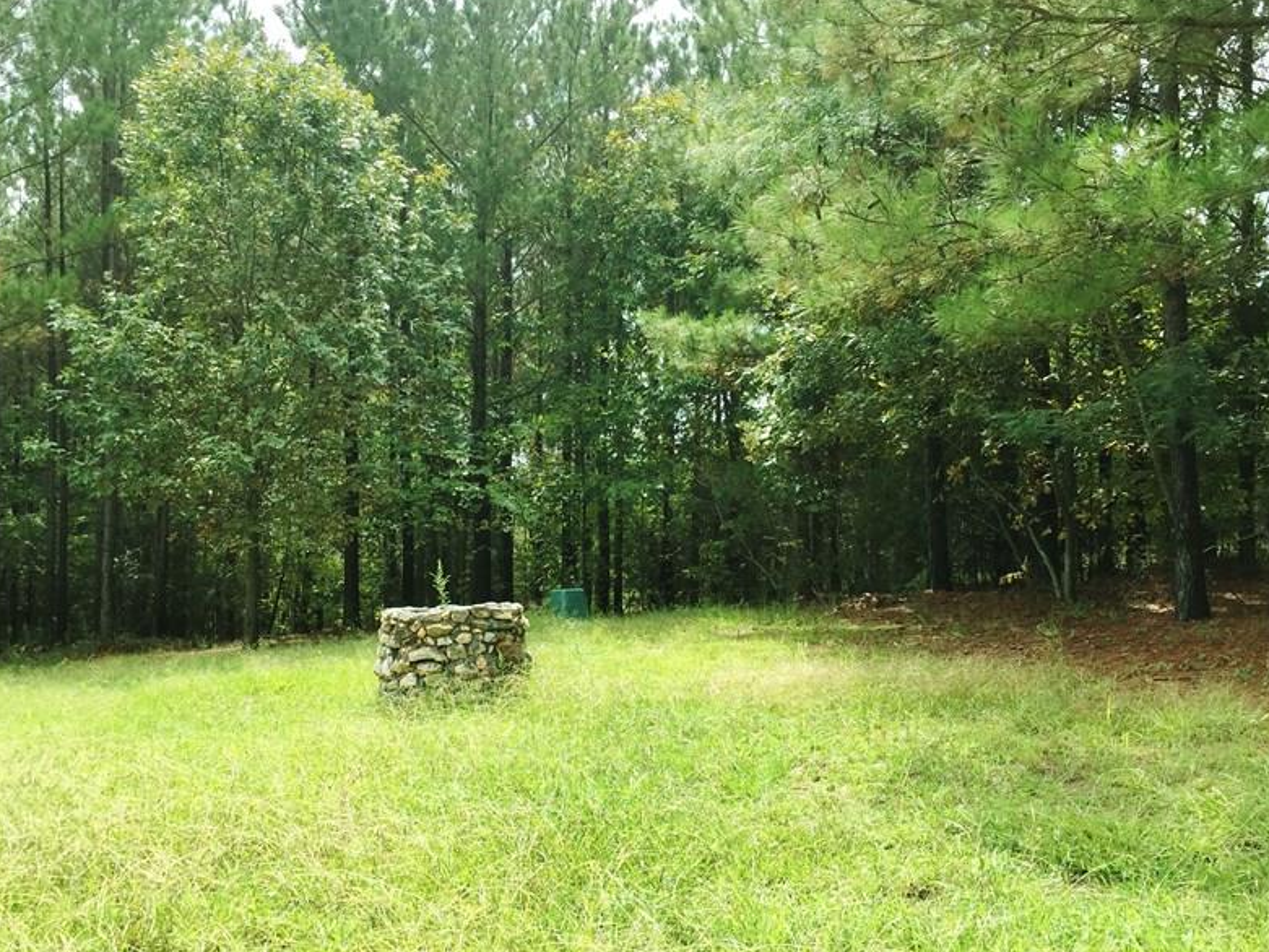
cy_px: 513
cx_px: 582
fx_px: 1393
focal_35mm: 38
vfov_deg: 37.7
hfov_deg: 48.9
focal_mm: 4.15
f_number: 2.2
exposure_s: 1/732
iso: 32
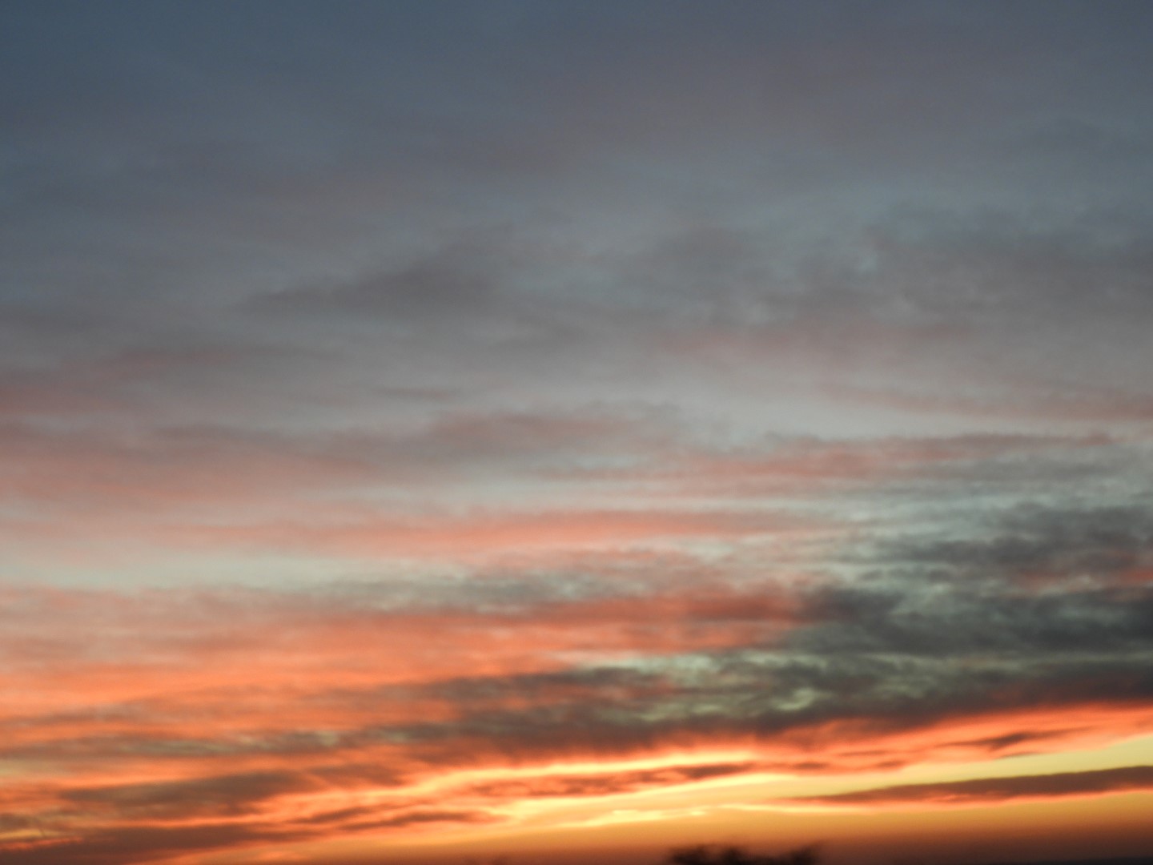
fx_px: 2165
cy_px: 432
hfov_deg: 29.8
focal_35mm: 65
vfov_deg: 22.6
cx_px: 576
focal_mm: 11.6
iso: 140
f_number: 4.2
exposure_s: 1/30
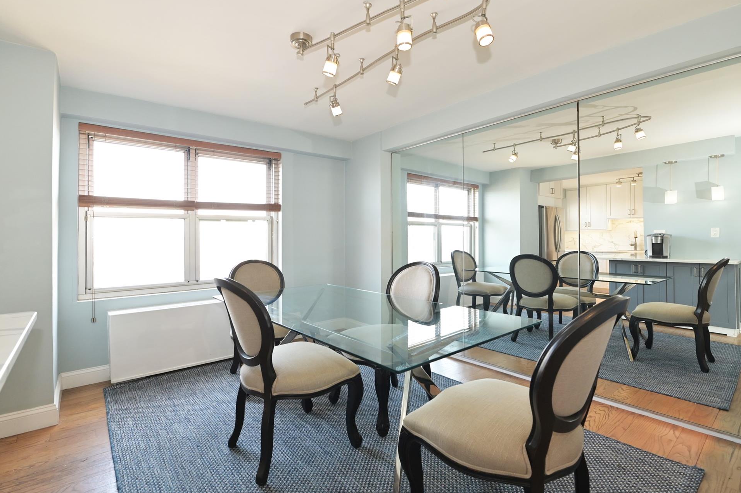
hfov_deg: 100.4
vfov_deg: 77.2
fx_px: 309
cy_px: 237
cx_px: 353
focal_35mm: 15
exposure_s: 1/100
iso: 1600
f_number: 5.6
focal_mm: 14
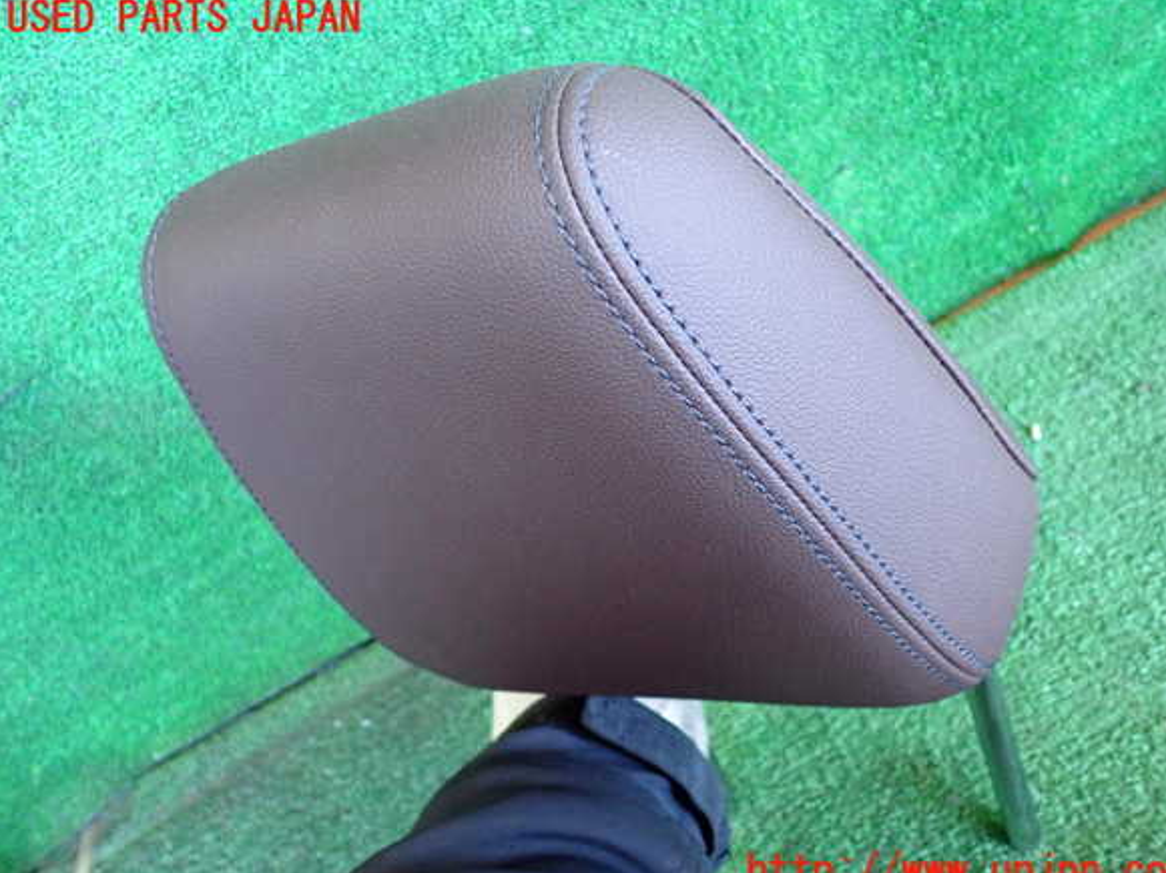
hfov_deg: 58.4
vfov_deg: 45.4
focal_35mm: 31
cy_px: 446
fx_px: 1044
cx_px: 598
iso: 800
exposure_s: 1/125
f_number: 2.3
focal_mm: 5.4
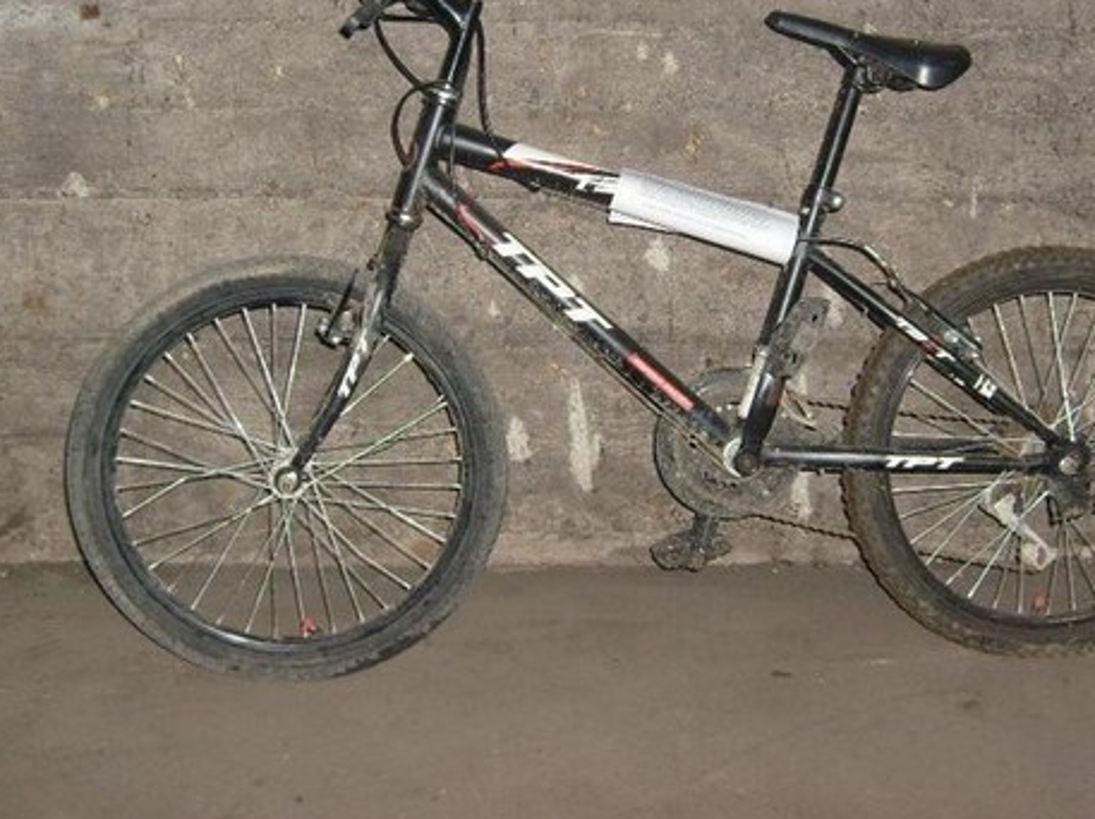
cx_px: 666
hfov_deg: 41.0
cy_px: 292
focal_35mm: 46
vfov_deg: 31.3
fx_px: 1454
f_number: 2.8
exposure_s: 1/45
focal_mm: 5.8
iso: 100
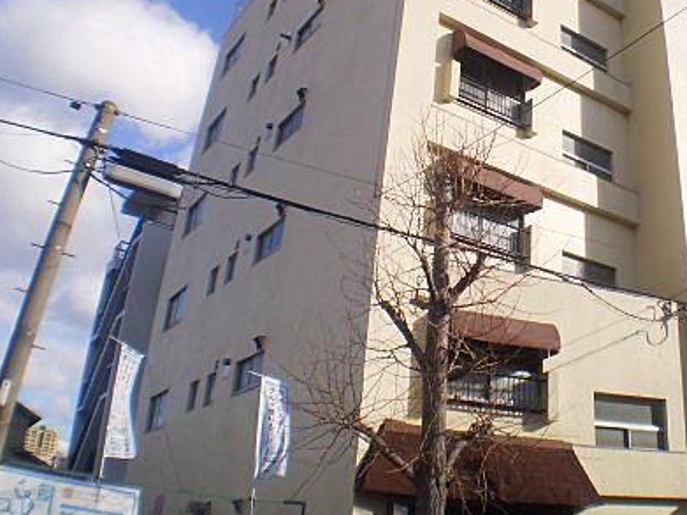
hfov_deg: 31.9
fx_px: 1171
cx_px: 539
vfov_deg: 24.5
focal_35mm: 59
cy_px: 116
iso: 64
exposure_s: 1/500
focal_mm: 6.3
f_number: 4.6
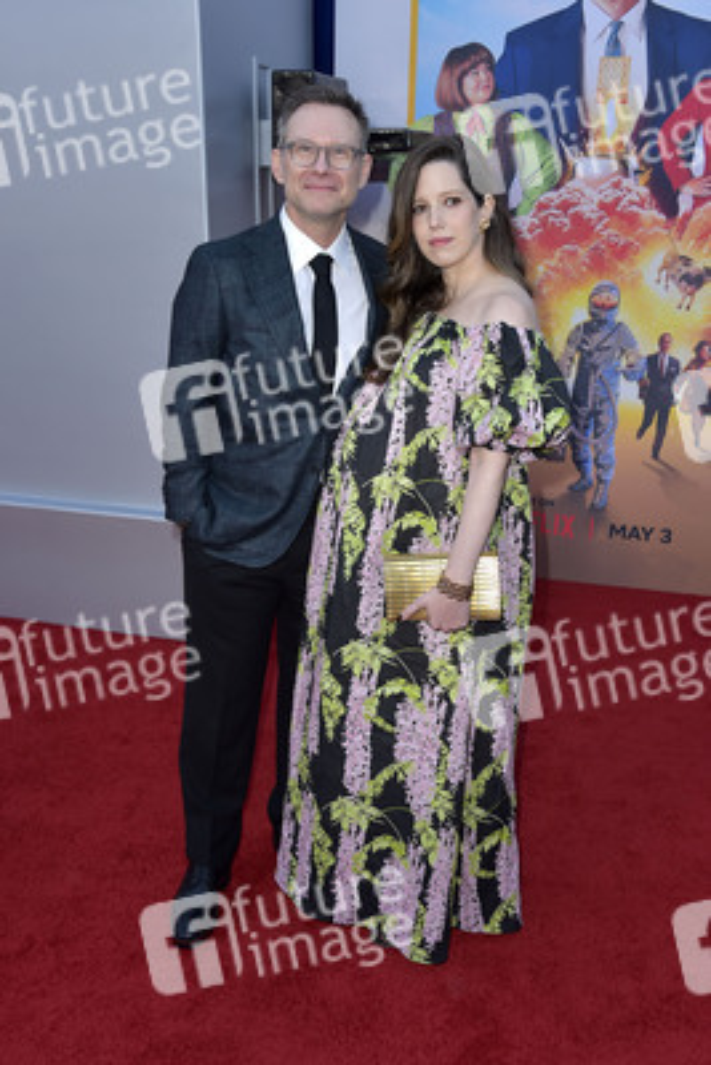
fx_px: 1065
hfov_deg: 36.9
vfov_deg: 53.1
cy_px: 532
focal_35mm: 36
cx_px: 356
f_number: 6.3
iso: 400
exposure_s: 1/250
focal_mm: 36
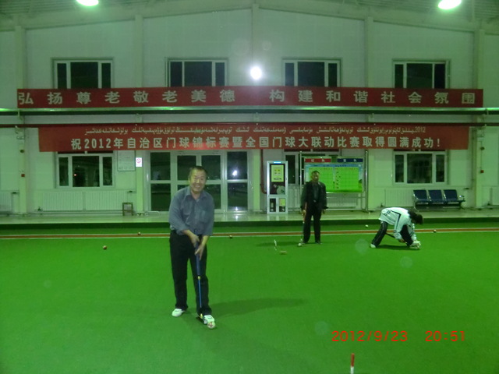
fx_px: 418
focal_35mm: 29
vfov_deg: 48.2
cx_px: 250
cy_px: 187
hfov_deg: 61.7
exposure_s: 1/20
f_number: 3.5
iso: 800
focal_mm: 5.2
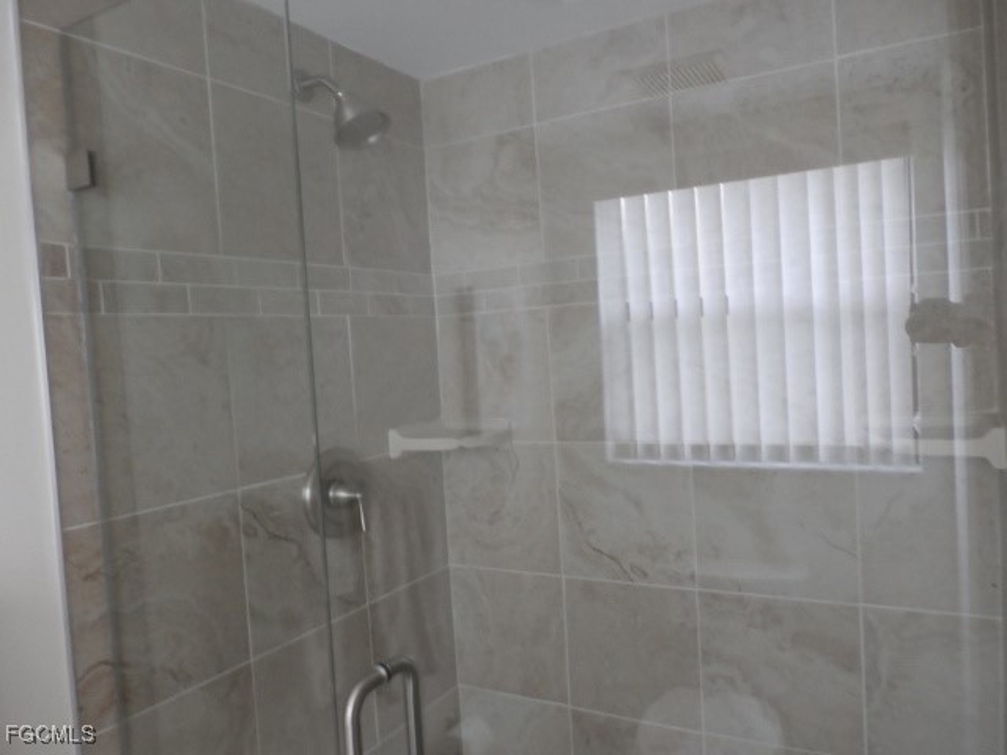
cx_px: 504
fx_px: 727
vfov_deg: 54.9
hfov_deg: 69.4
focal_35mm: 25
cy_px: 378
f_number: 3
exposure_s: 1/30
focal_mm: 4.5
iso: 320
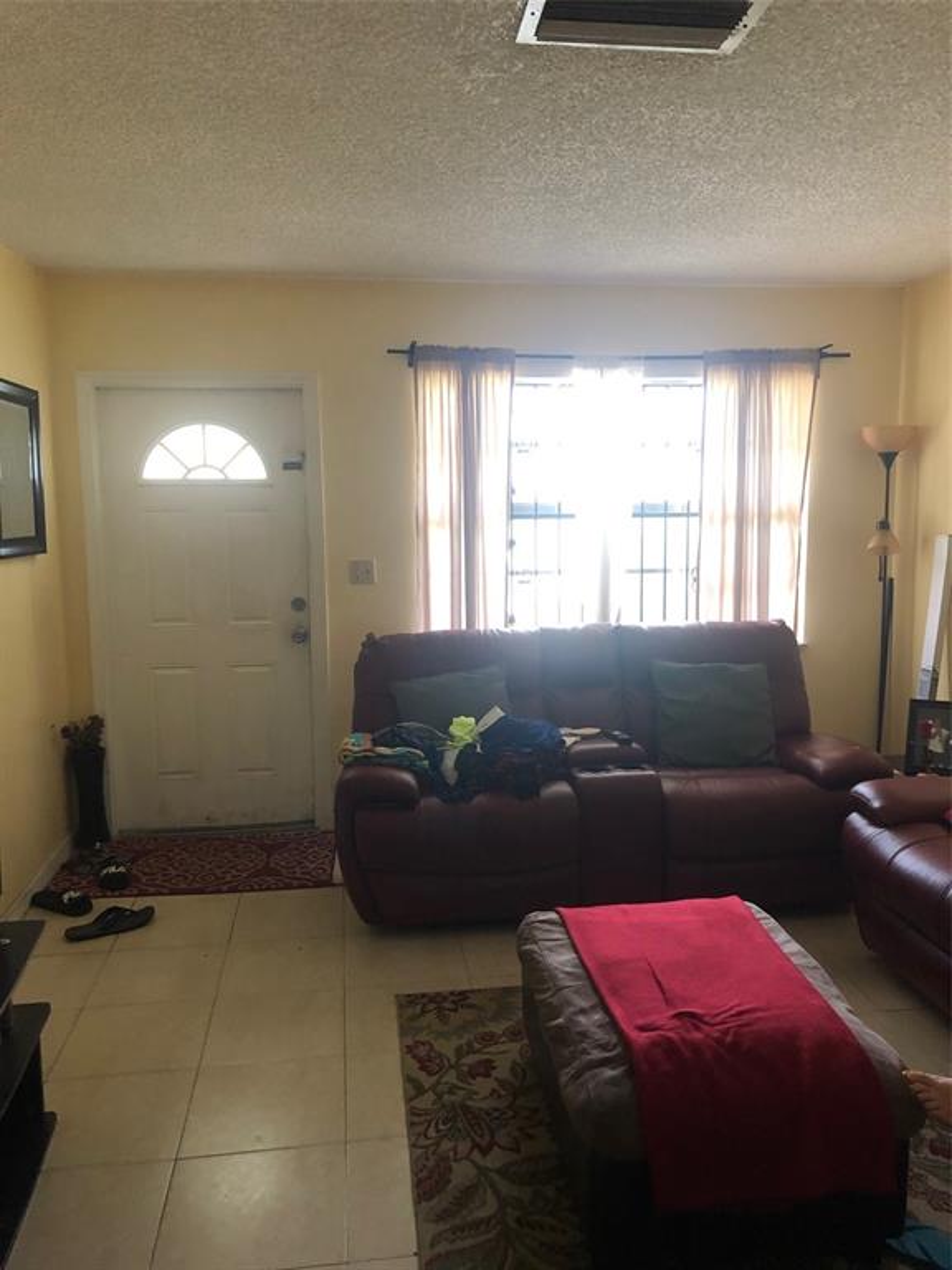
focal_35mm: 28
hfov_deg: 49.7
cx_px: 476
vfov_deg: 63.4
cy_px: 635
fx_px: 1027
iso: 64
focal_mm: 3.99
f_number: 1.8
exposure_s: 1/15
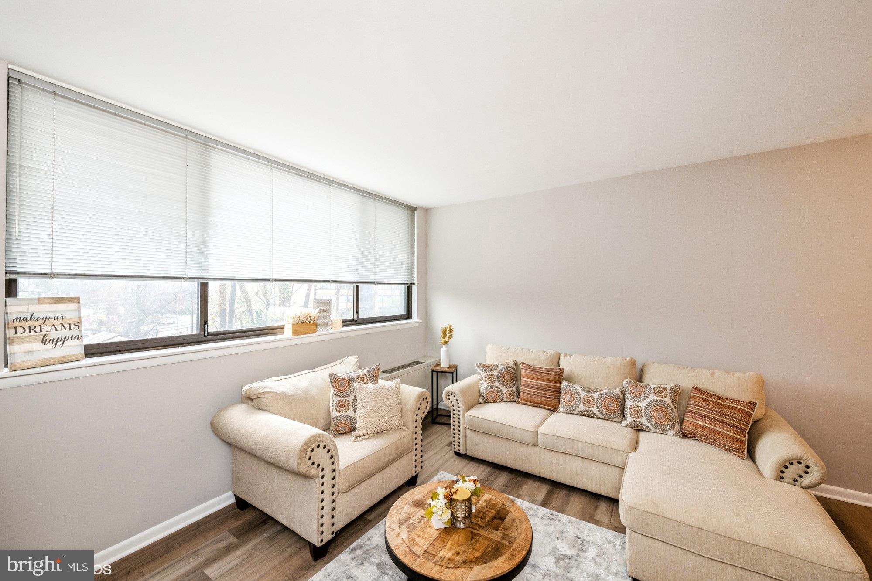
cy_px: 290
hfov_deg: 104.3
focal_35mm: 14
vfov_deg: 81.2
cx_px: 436
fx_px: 339
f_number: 9
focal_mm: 14
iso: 640
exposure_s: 1/50
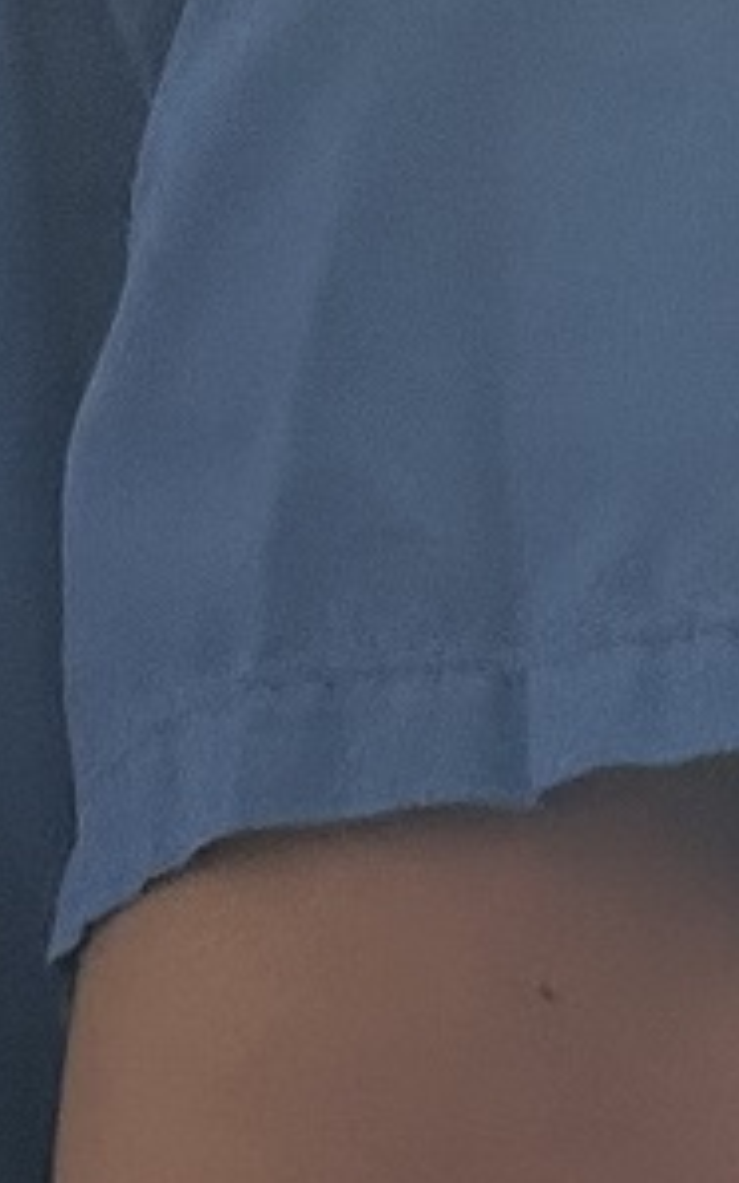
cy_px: 3613
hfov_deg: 6.6
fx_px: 5516
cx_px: 2642
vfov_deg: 9.5
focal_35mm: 171
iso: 250
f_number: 1.78
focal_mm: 6.86
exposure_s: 1/81
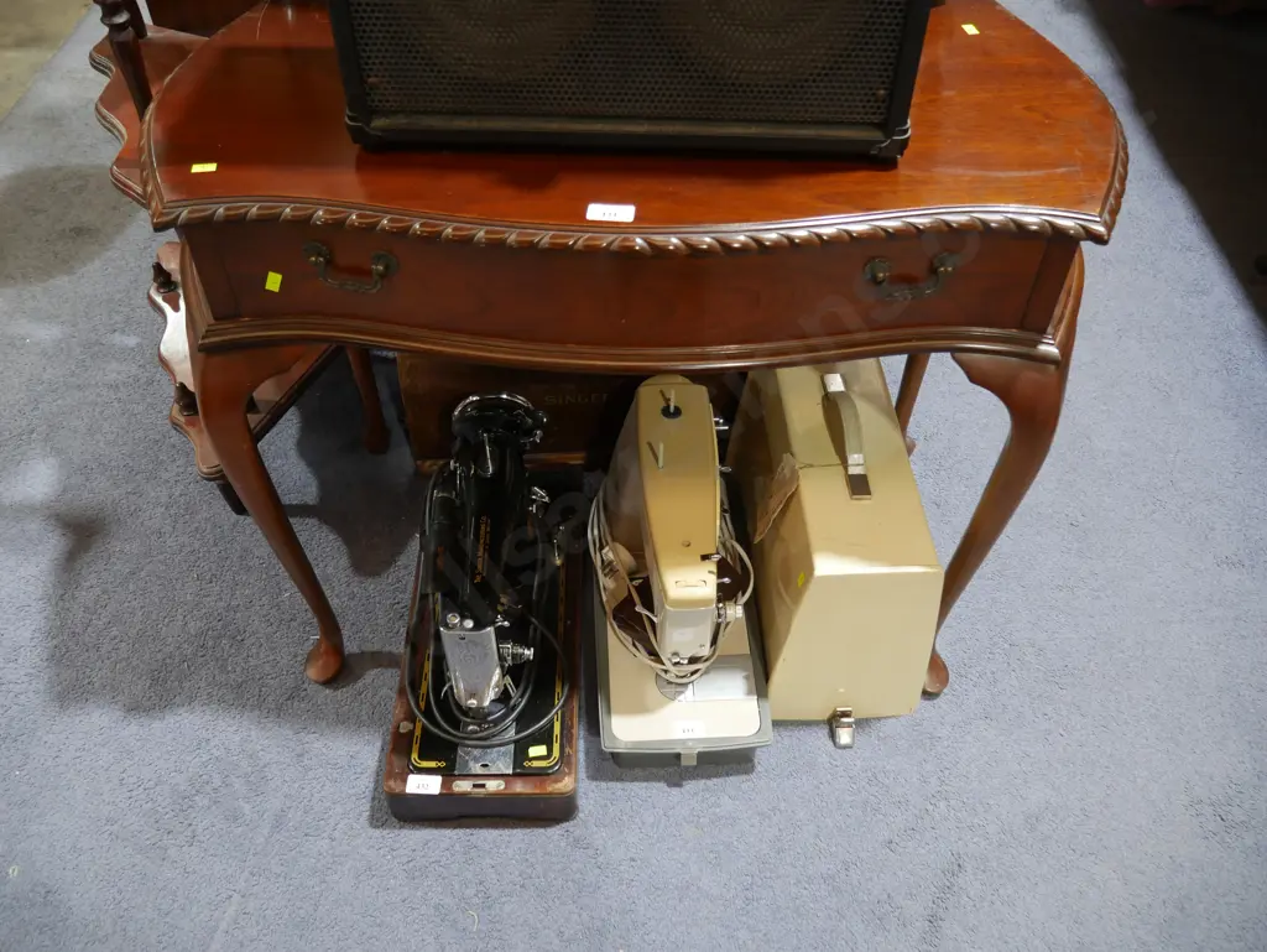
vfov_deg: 49.8
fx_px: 1025
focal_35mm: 28
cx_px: 634
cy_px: 476
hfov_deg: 63.4
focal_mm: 14
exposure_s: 1/60
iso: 640
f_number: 3.5
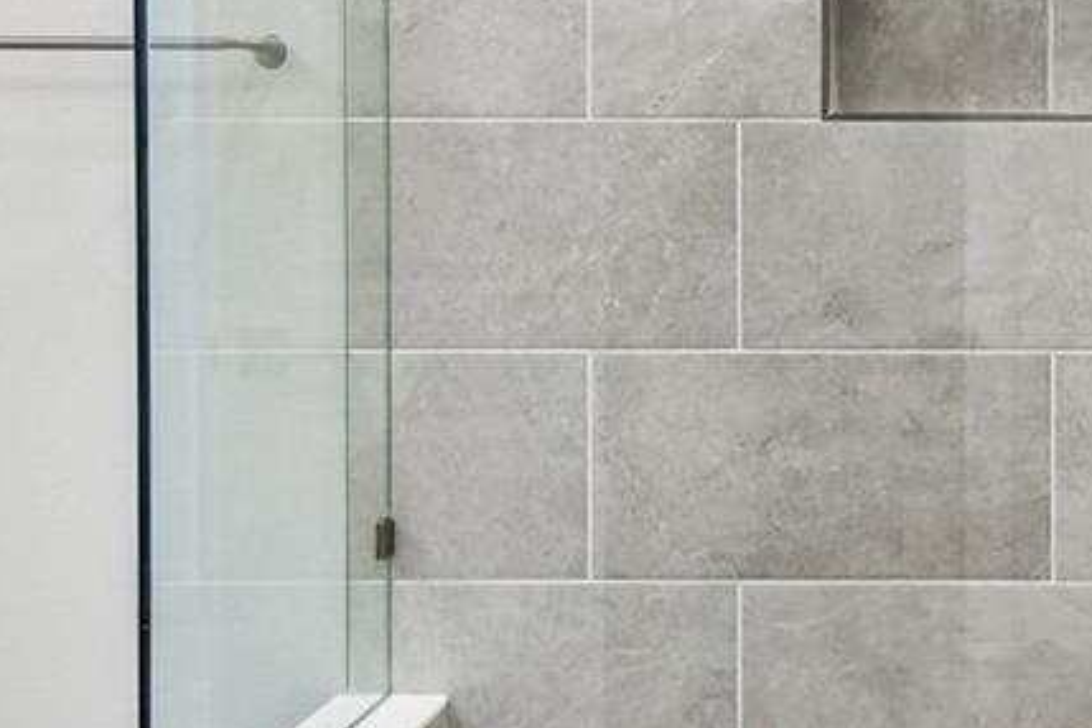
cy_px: 323
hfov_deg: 34.8
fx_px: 1699
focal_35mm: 56
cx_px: 825
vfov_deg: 24.2
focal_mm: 10
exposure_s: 1/8
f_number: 7.1
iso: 100
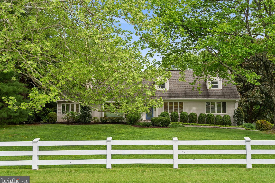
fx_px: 275
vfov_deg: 36.9
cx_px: 140
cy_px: 92
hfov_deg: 53.1
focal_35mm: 36
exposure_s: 1/80
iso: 400
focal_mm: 35
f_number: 8
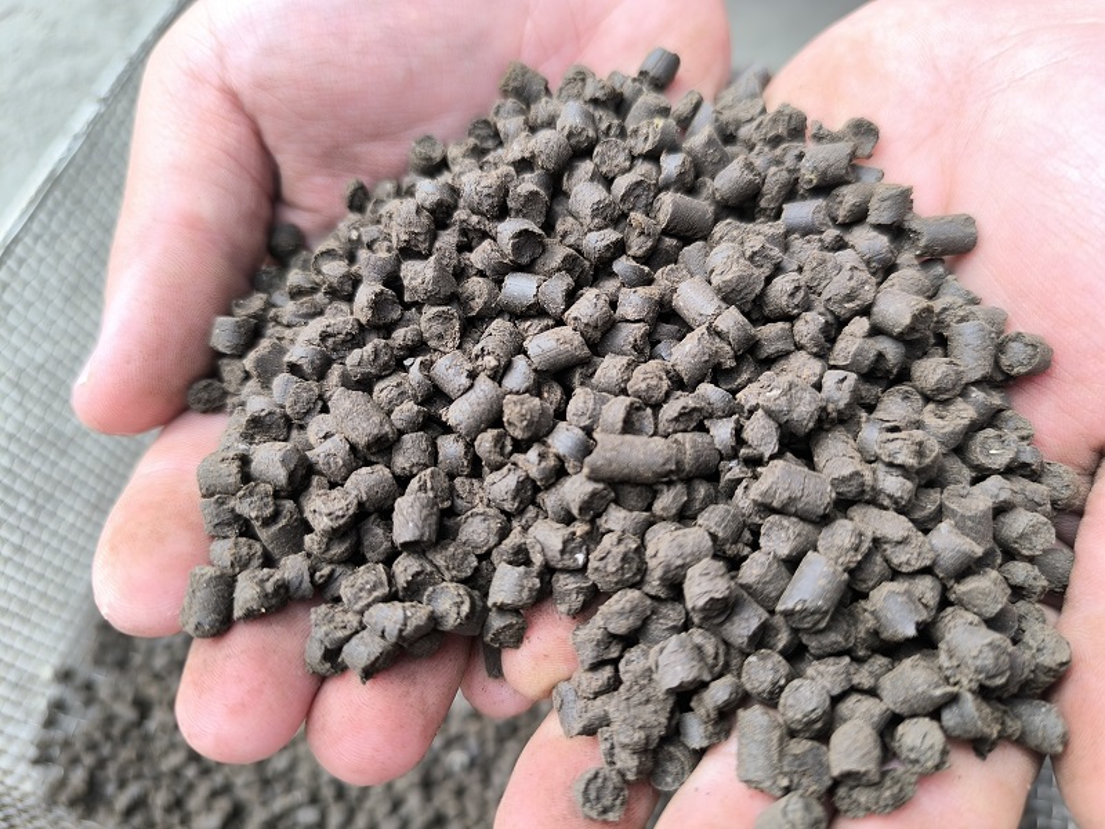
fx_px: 734
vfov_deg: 58.9
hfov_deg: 73.9
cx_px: 552
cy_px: 414
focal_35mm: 23
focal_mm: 6.14
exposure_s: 1/143
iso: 50
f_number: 1.65
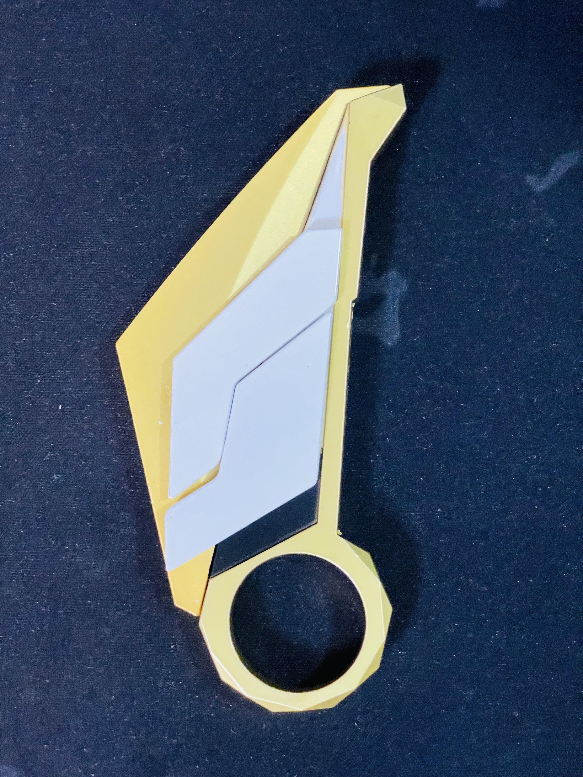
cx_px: 292
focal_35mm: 52
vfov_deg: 36.8
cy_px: 388
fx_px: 1168
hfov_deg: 28.0
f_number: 2
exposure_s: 1/53
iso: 800
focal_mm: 6
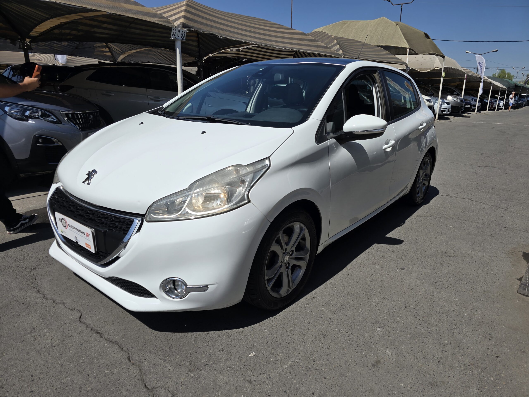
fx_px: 351
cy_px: 198
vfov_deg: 58.9
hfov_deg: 73.9
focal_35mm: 23
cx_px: 264
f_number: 1.7
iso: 12
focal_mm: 6.3
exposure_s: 1/1501
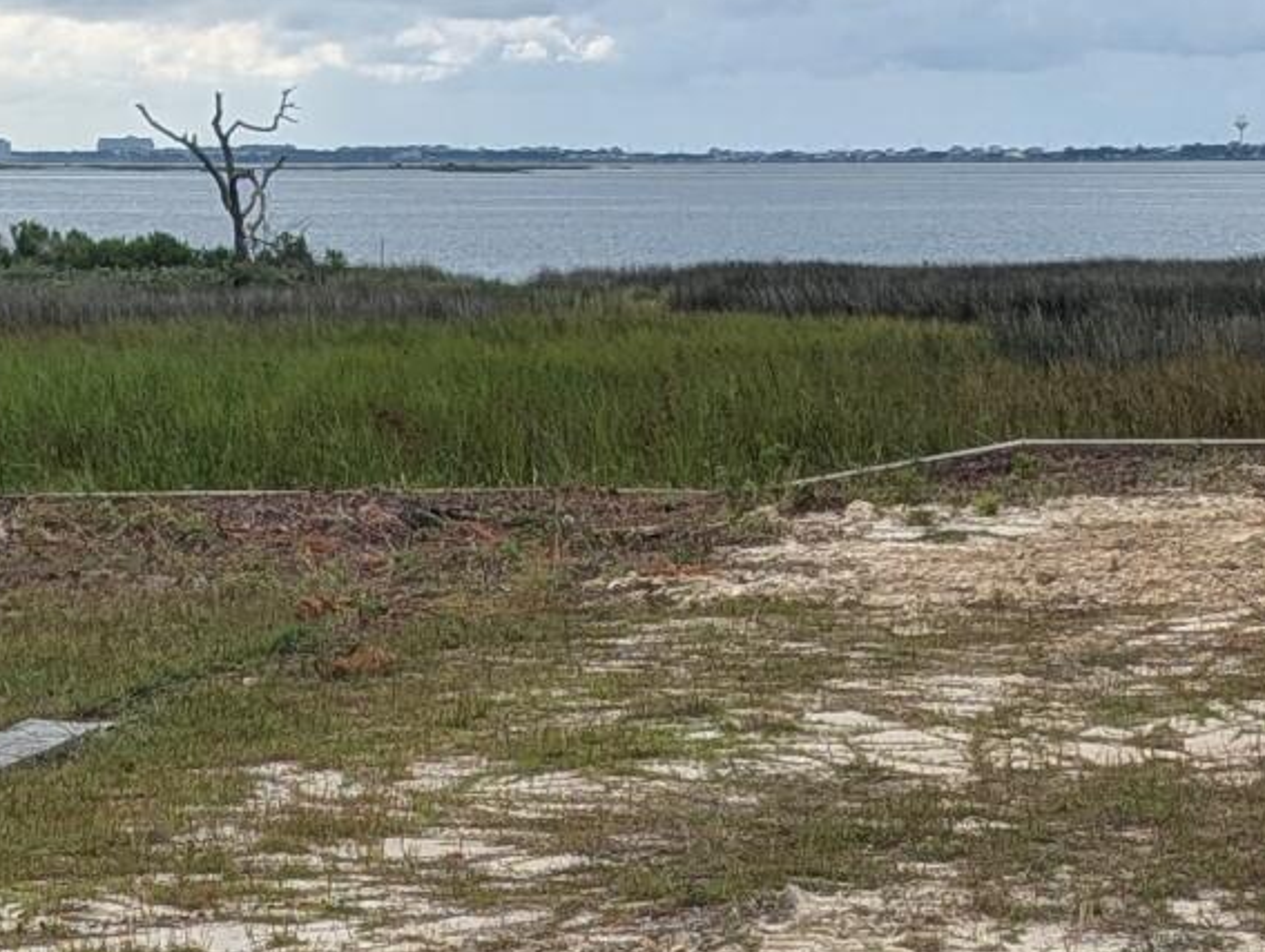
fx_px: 4648
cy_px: 466
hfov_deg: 15.5
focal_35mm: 127
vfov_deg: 11.7
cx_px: 645
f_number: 1.85
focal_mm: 6.81
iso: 50
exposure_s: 1/2137
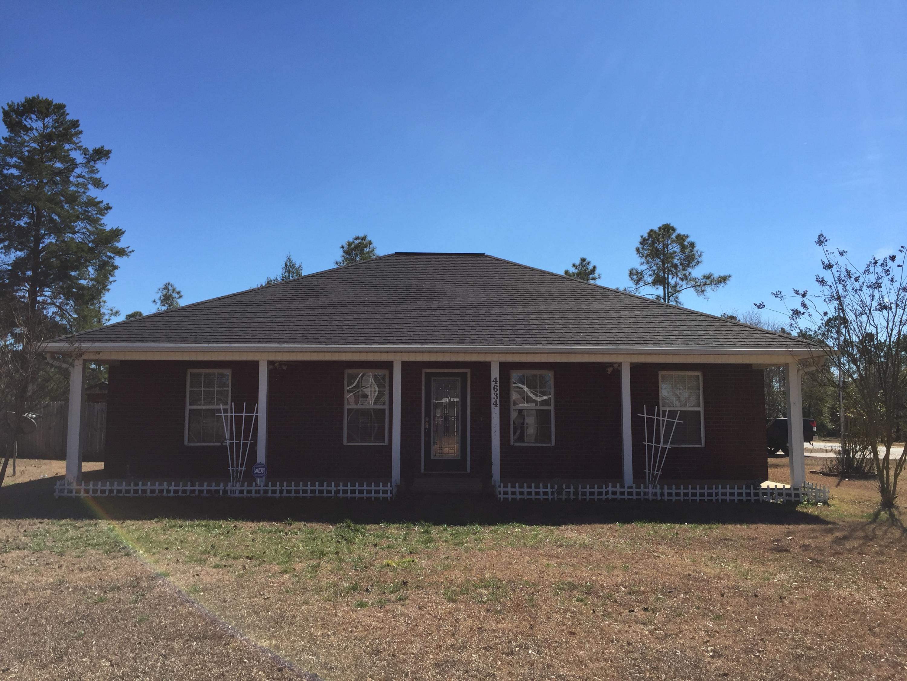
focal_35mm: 29
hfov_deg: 61.7
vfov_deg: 48.2
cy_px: 340
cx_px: 454
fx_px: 760
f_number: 2.2
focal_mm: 4.15
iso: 32
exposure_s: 1/2198
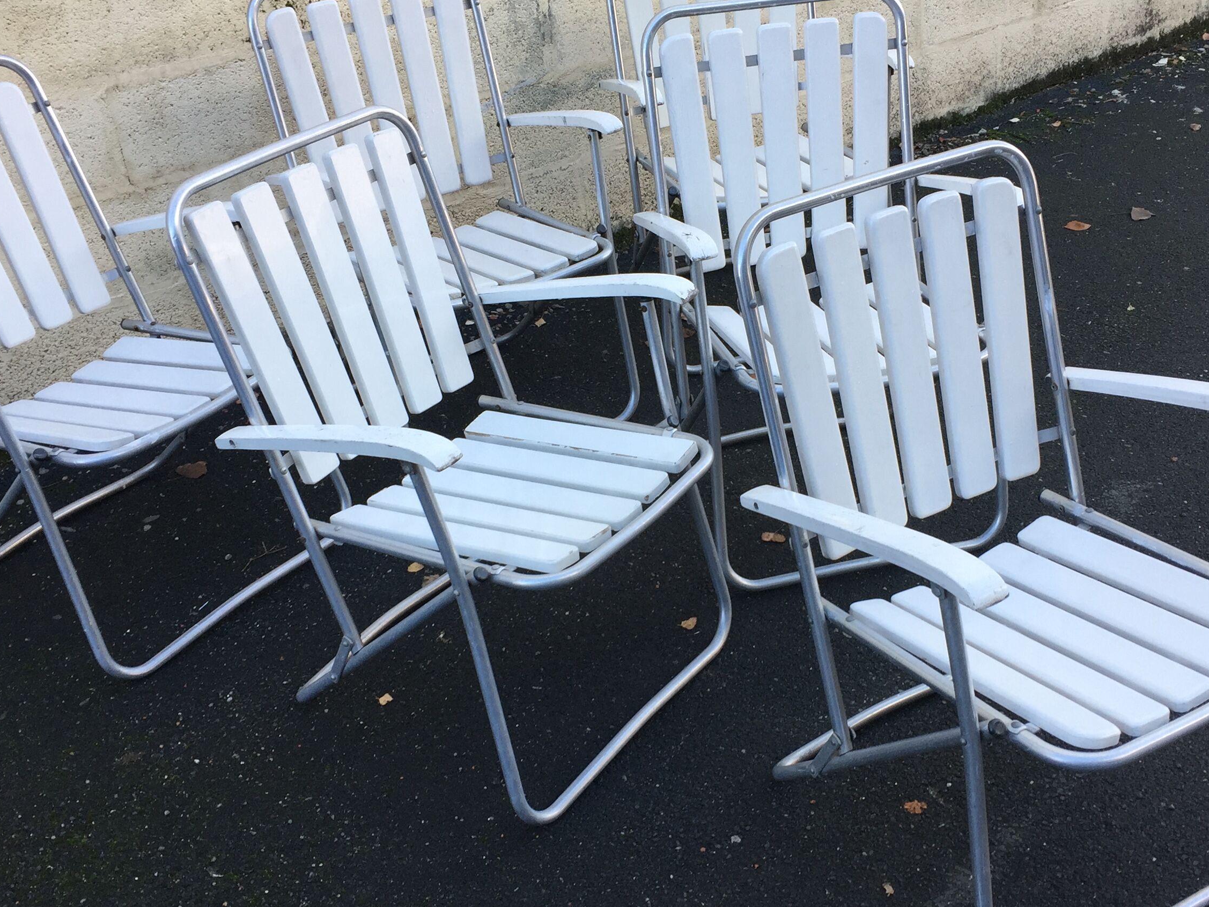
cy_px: 467
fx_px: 1467
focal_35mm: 42
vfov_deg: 34.3
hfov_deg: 44.8
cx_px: 655
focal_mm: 4.15
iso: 32
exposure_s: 1/114
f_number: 2.2
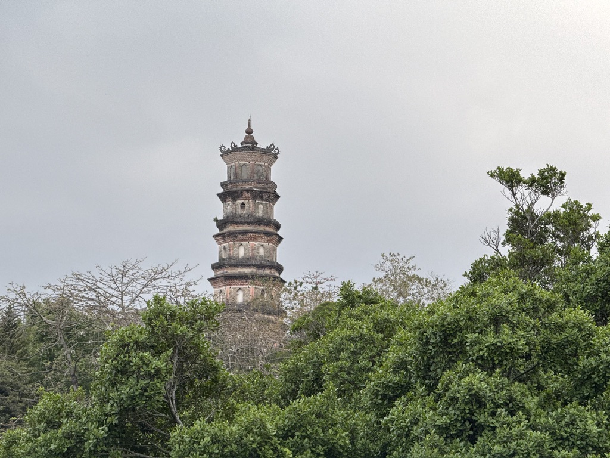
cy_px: 229
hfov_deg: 16.4
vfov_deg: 12.3
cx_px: 305
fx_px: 2115
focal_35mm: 120
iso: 100
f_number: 2.8
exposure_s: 1/121
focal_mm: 15.66
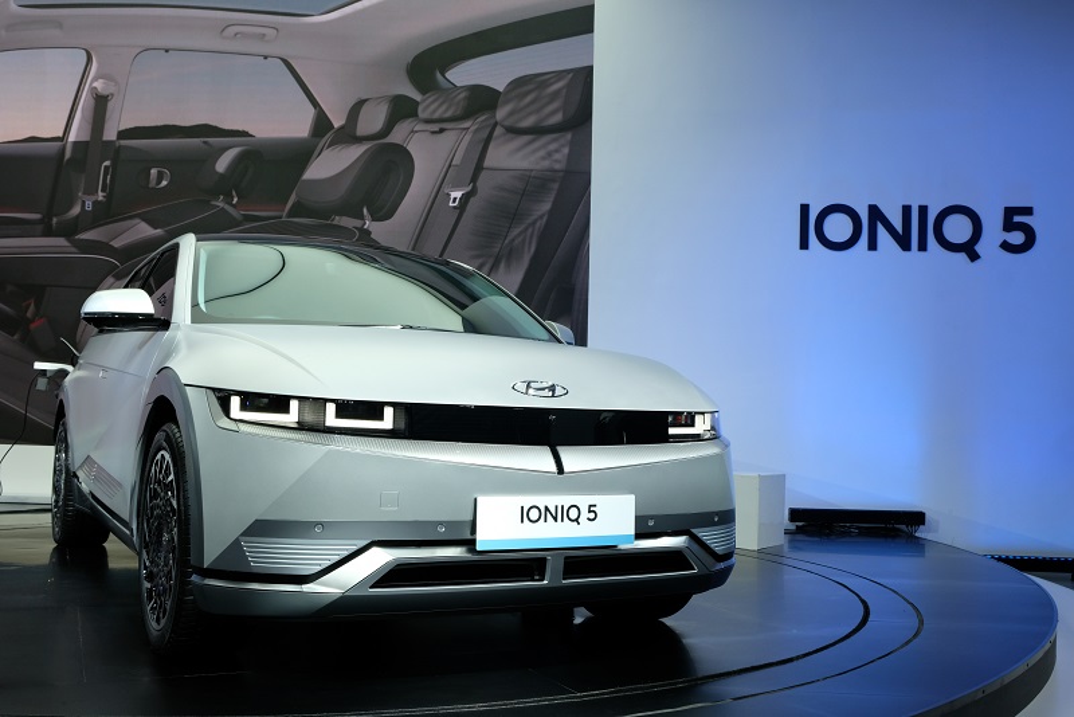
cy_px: 358
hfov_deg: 54.4
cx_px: 537
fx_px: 1044
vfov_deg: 37.9
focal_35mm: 35
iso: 800
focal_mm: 23.3
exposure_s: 1/100
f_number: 10
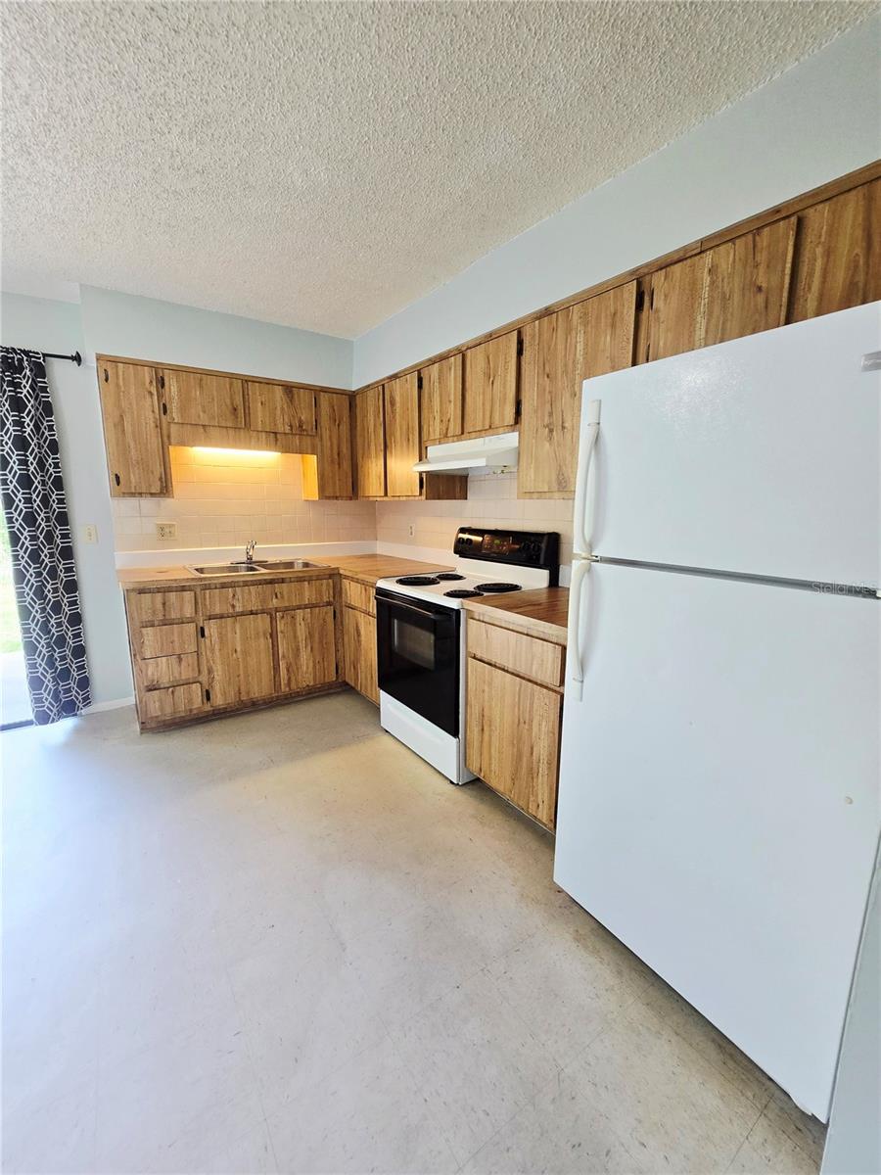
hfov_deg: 89.9
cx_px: 440
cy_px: 588
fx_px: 441
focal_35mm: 13
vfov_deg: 106.2
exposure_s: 1/60.2
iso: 160
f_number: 2.2
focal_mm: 2.2
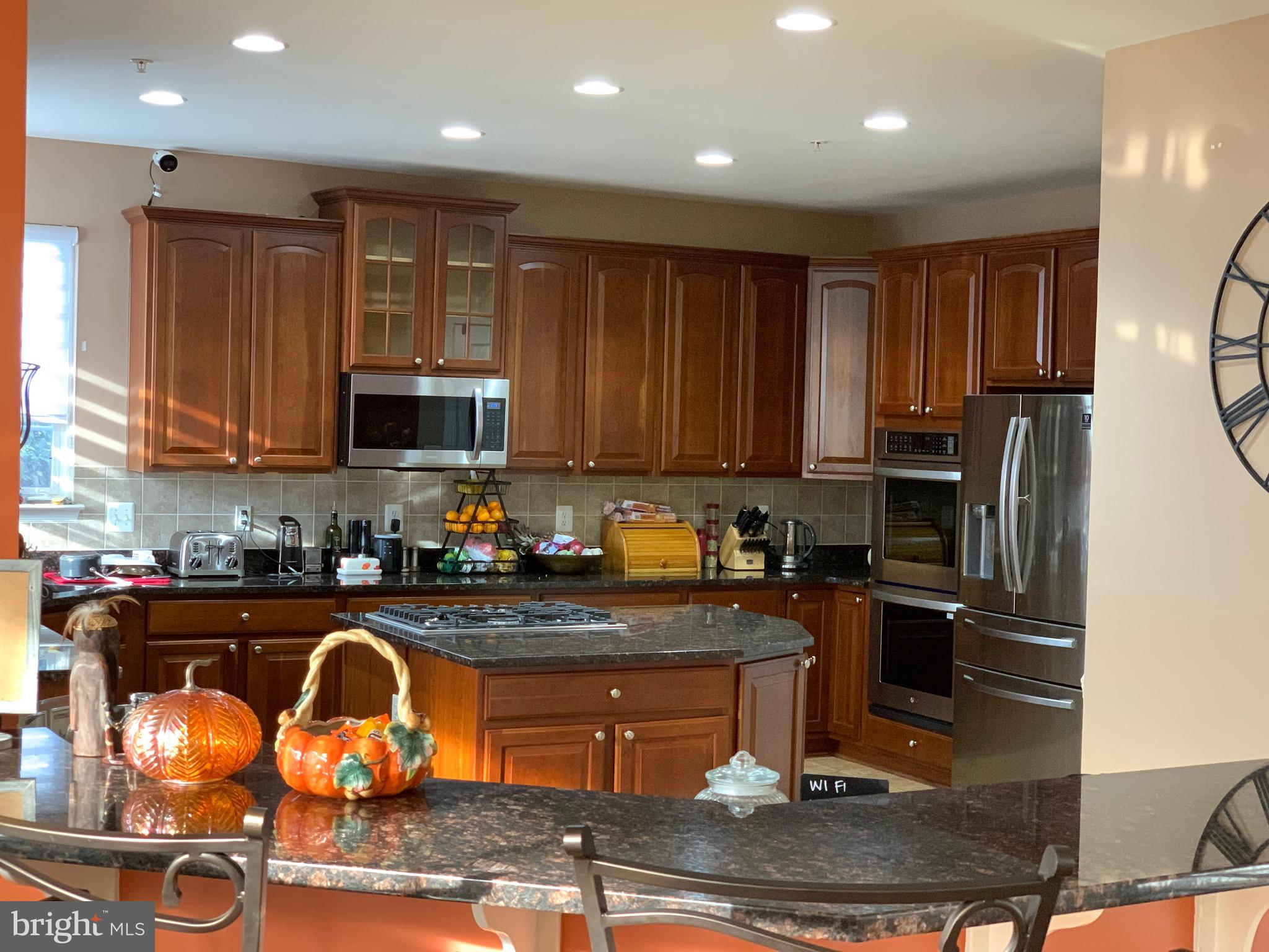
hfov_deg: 36.8
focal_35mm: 52
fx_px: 1906
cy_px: 476
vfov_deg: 28.0
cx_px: 634
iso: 320
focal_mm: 6
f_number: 2.4
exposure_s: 1/40
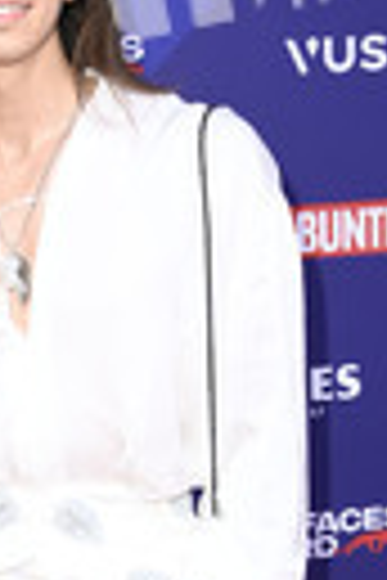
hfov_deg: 12.0
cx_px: -86
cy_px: 607
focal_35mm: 112
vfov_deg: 17.7
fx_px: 1806
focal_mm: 36
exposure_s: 1/200
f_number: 5.6
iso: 800
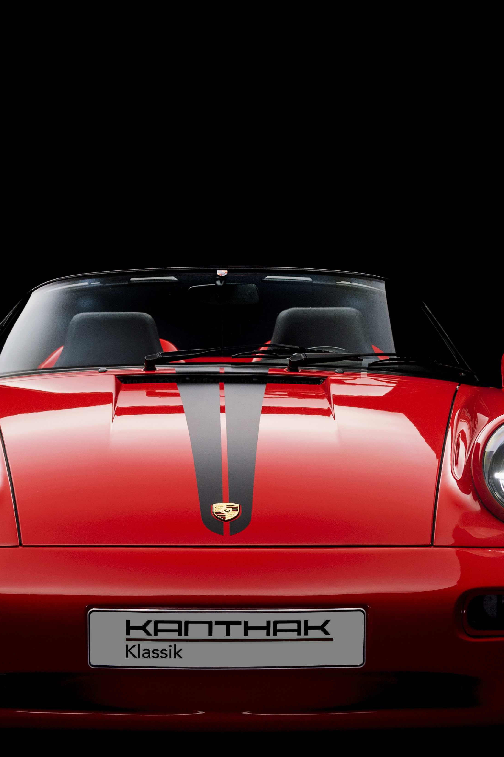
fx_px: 1869
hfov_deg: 15.4
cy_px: 579
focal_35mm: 89
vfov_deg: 22.6
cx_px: 224
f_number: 4
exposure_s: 1/10
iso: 400
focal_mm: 35
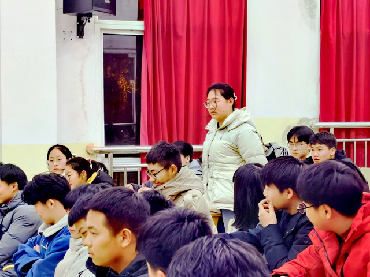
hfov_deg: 23.6
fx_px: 887
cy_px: 138
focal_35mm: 83
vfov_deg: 17.8
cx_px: 185
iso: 100
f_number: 1.9
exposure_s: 1/33.3
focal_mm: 6.67
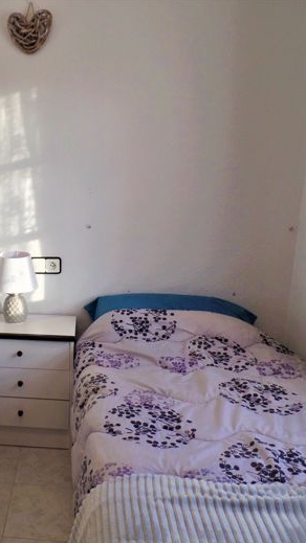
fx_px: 490
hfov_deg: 32.4
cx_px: 14
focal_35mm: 34
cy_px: 274
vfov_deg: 58.0
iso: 80
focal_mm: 4.1
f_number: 3.2
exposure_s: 1/45
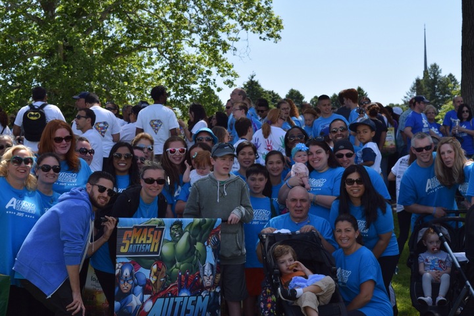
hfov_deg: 24.6
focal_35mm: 82
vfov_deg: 16.6
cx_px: 237
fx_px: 1086
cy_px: 158
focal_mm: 55
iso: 100
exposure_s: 1/200
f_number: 9
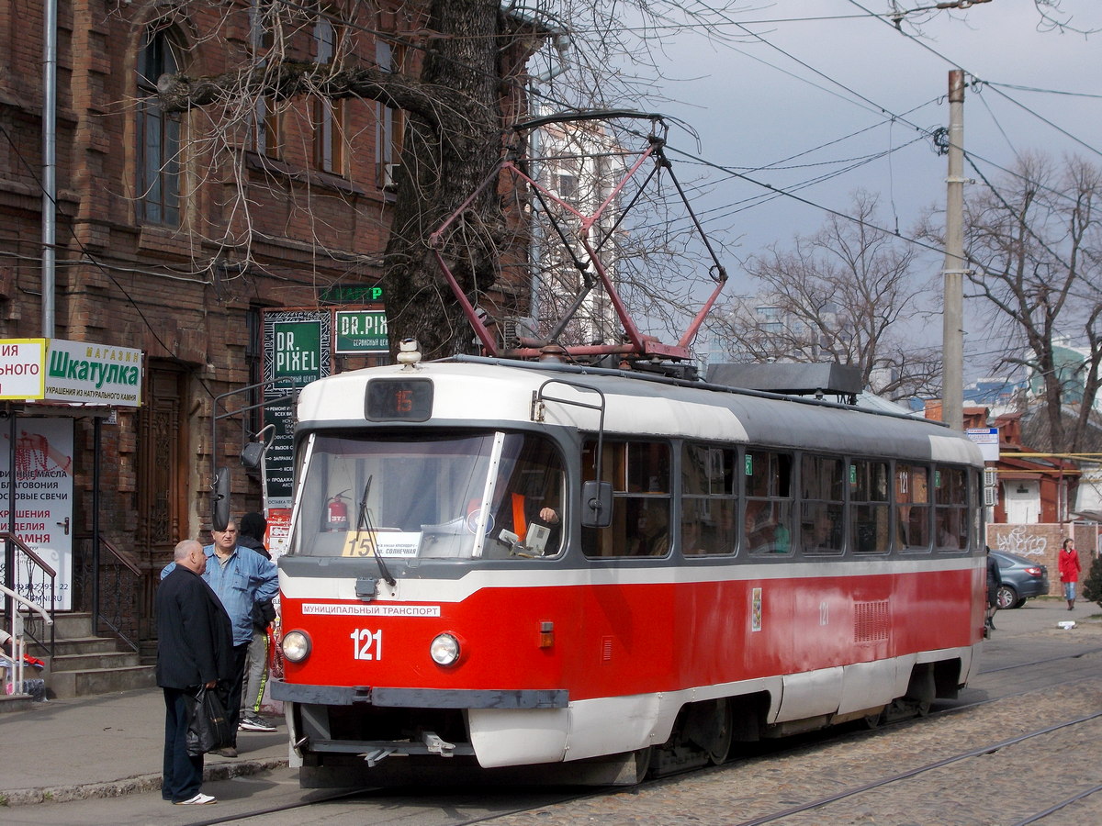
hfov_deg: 22.8
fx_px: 2738
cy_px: 413
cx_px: 551
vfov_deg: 17.2
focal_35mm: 86
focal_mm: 15.4
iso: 80
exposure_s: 1/320
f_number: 6.3
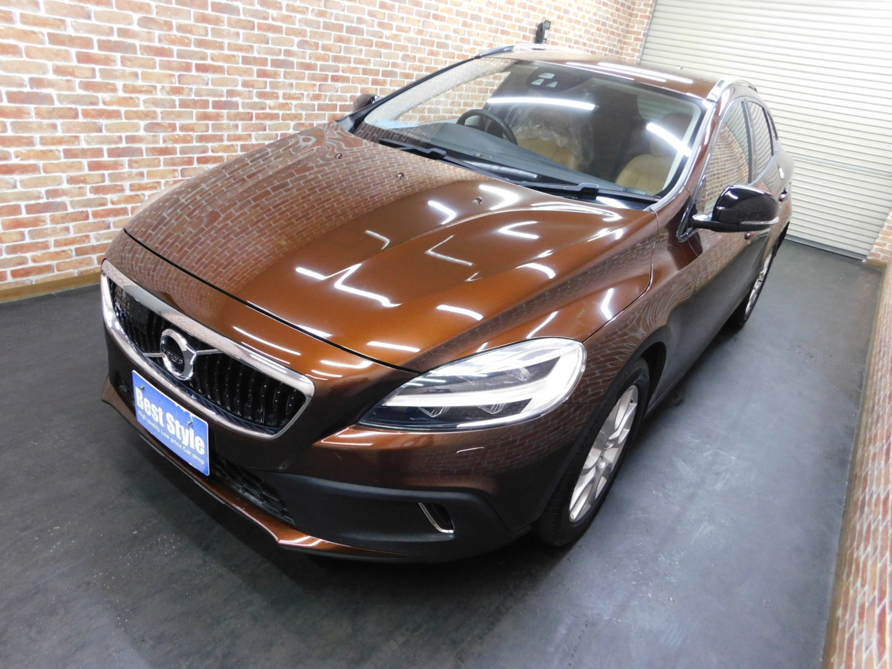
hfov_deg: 73.9
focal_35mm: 23
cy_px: 334
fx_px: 593
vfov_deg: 58.9
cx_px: 446
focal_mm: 4
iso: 400
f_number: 3
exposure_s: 1/15
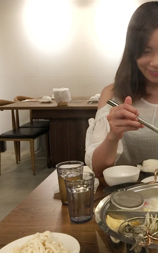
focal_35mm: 45
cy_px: 120
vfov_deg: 44.3
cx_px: 159
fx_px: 310
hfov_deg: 27.0
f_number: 2.2
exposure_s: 1/15
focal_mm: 4.15
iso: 50
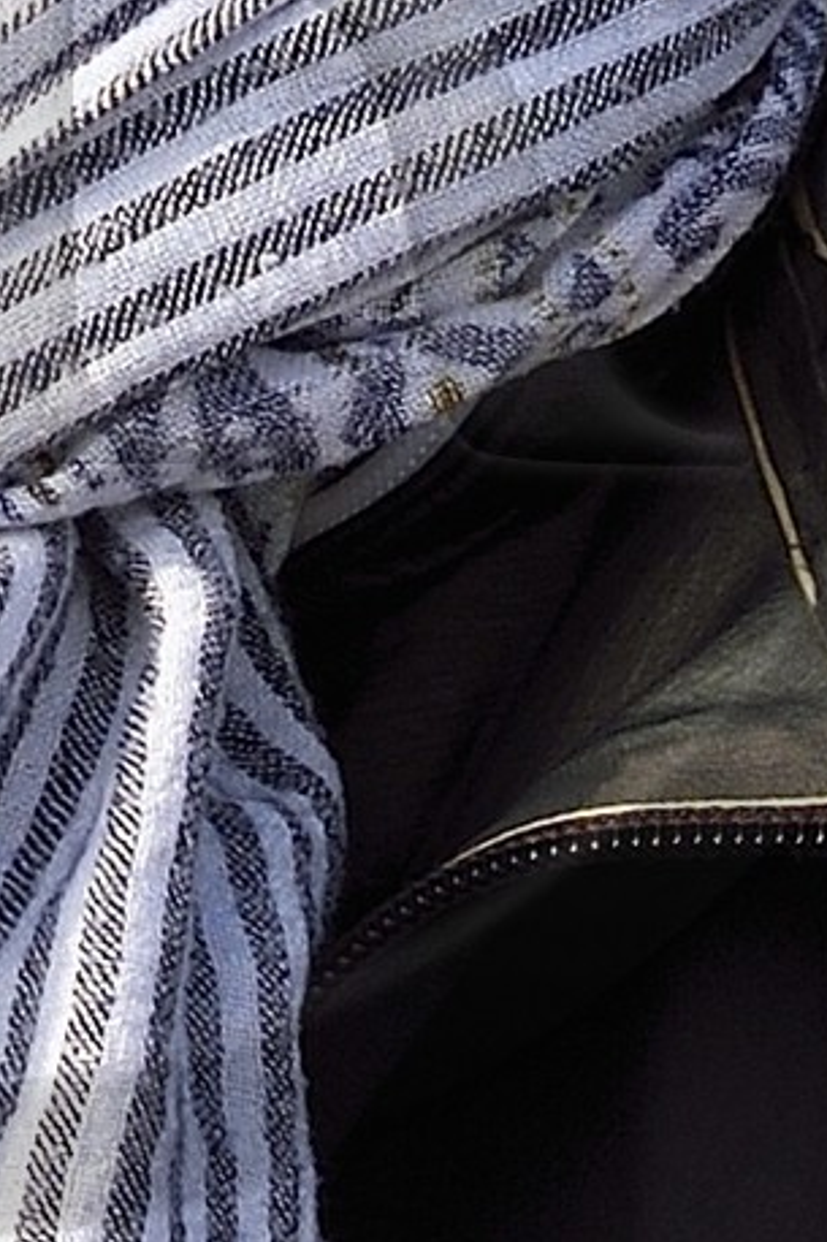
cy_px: -31
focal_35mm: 1048
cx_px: -133
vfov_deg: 2.0
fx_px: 36137
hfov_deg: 1.3
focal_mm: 200
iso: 200
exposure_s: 1/500
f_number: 8
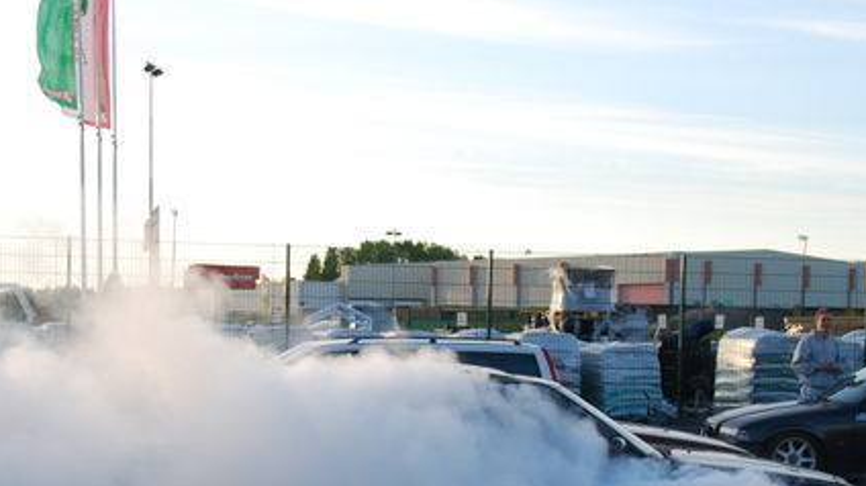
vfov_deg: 15.7
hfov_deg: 27.9
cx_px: 419
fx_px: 1744
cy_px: 402
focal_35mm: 76
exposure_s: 1/125
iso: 110
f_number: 5.6
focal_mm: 32
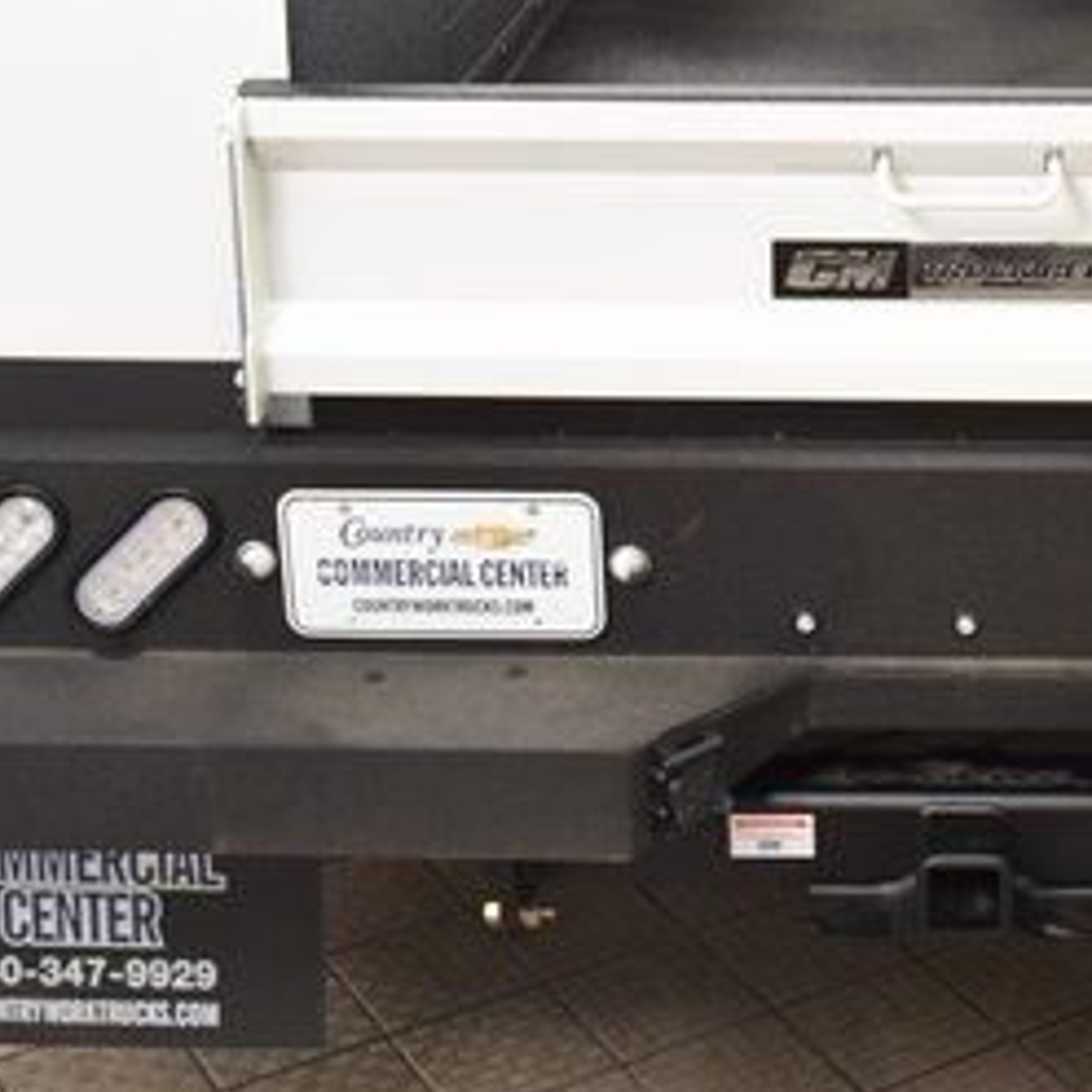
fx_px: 2820
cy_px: 161
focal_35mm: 79
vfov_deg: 21.5
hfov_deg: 21.4
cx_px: 986
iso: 1600
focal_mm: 24
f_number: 7.1
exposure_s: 1/60
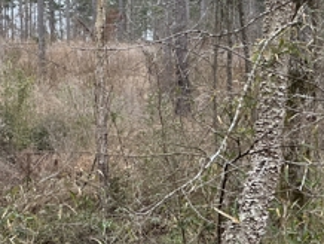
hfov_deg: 14.0
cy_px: 24
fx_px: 1321
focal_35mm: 141
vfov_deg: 10.5
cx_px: 152
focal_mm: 9
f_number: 2.8
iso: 125
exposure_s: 1/99
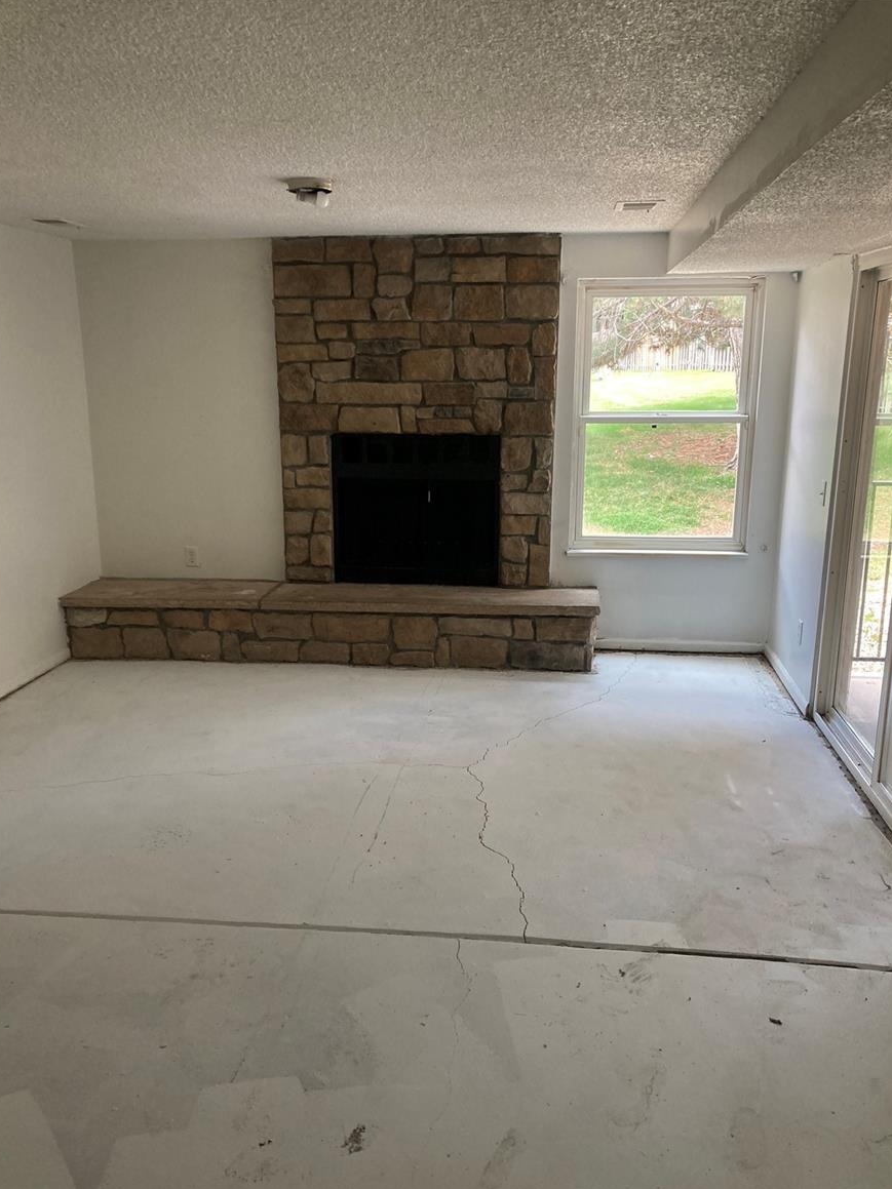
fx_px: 997
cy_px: 610
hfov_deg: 48.2
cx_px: 447
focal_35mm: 29
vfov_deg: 61.7
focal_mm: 3.99
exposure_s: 1/60
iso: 100
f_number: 1.8
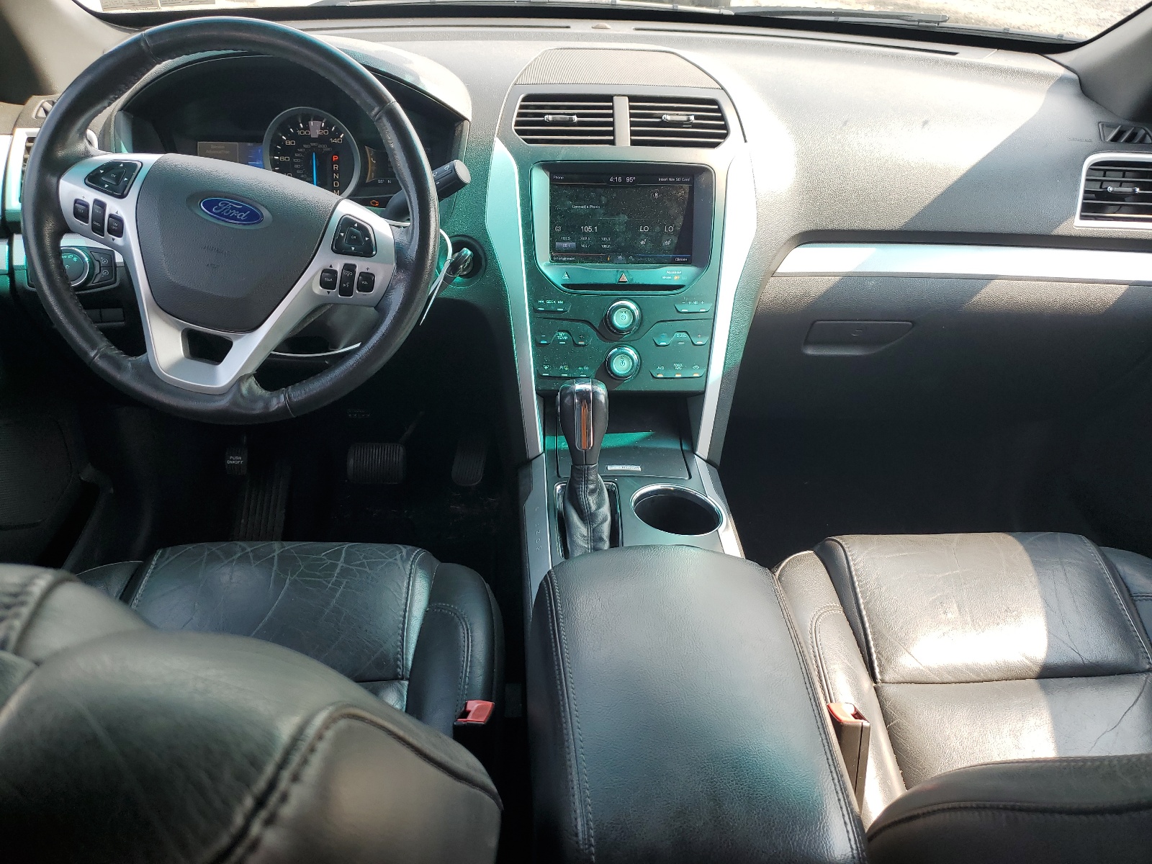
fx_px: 865
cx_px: 576
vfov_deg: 53.1
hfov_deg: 67.3
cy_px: 432
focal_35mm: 26
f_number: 1.5
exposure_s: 1/312
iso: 50
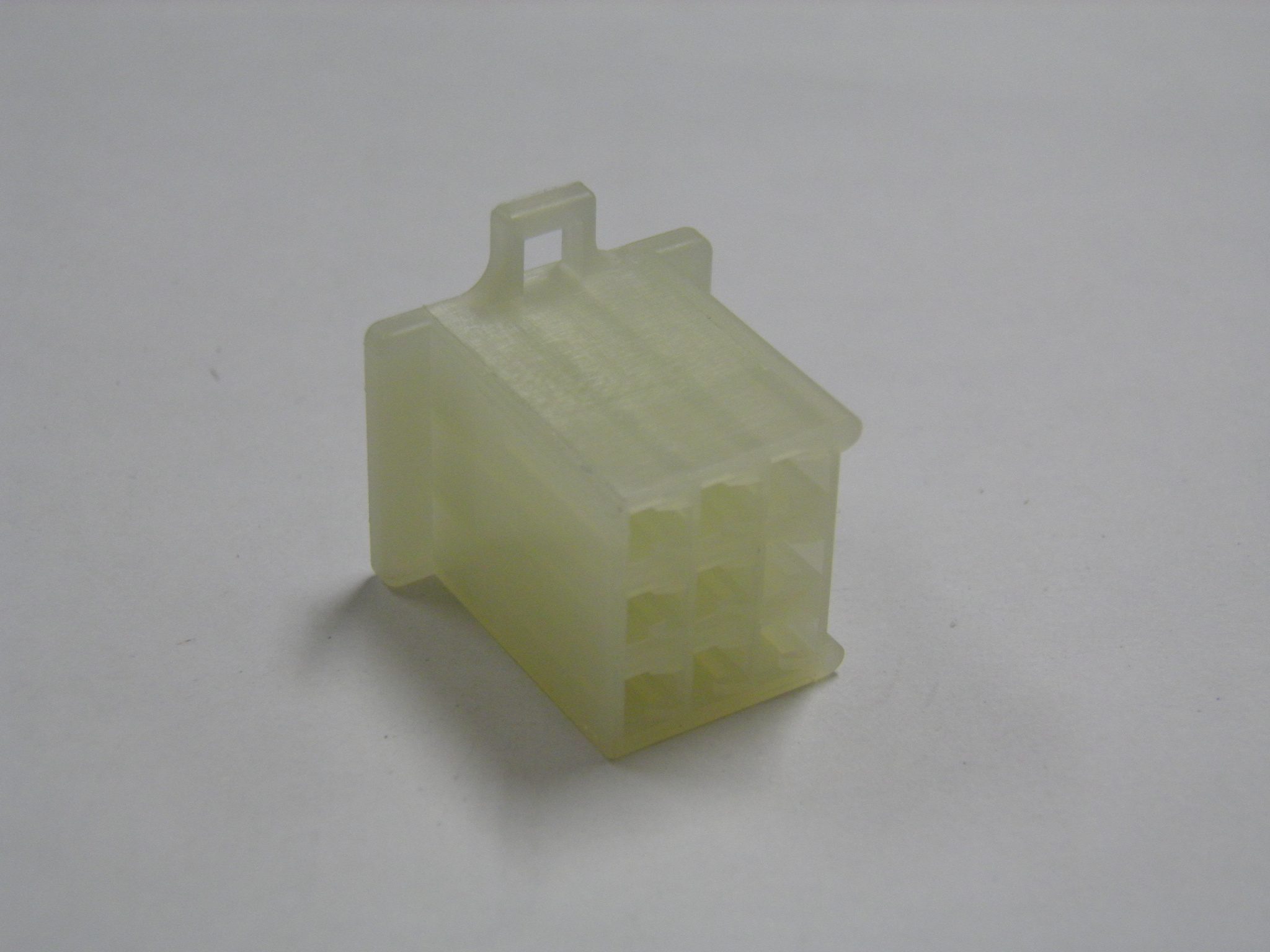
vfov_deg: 17.6
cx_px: 635
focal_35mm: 84
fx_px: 3082
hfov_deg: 23.3
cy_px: 476
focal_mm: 15.2
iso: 200
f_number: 3.9
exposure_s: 1/40
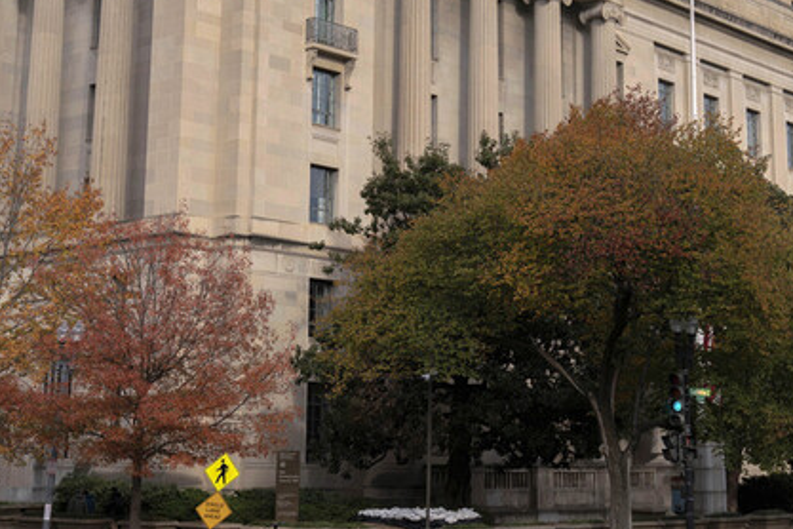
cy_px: 114
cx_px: 498
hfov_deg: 28.3
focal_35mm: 71
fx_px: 1564
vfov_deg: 19.0
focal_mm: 37
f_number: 4.5
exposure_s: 1/500
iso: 100
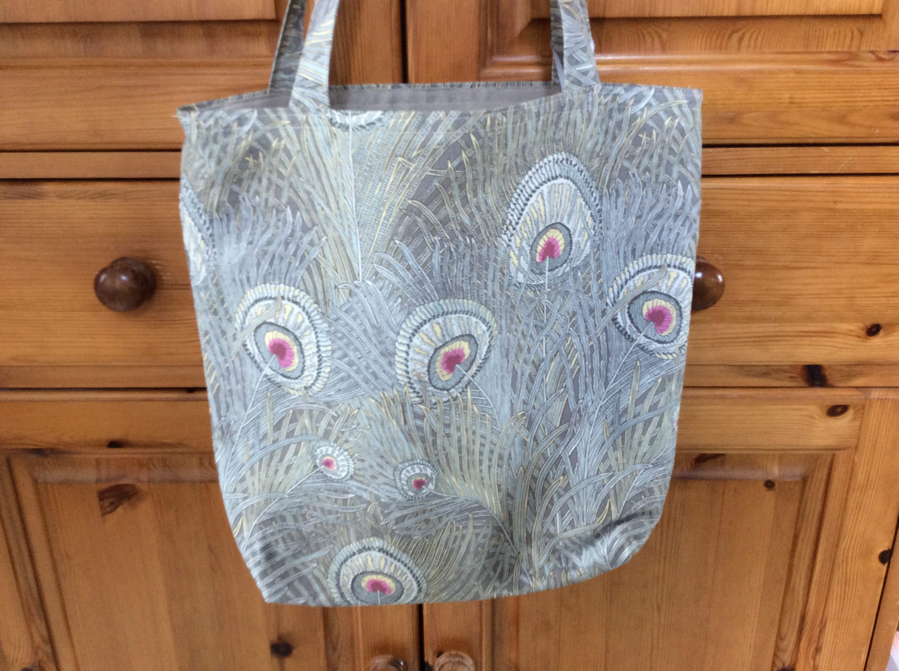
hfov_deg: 56.9
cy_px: 336
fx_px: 830
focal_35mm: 32
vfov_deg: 44.1
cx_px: 450
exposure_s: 1/25
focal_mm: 3.3
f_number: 2.4
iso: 80
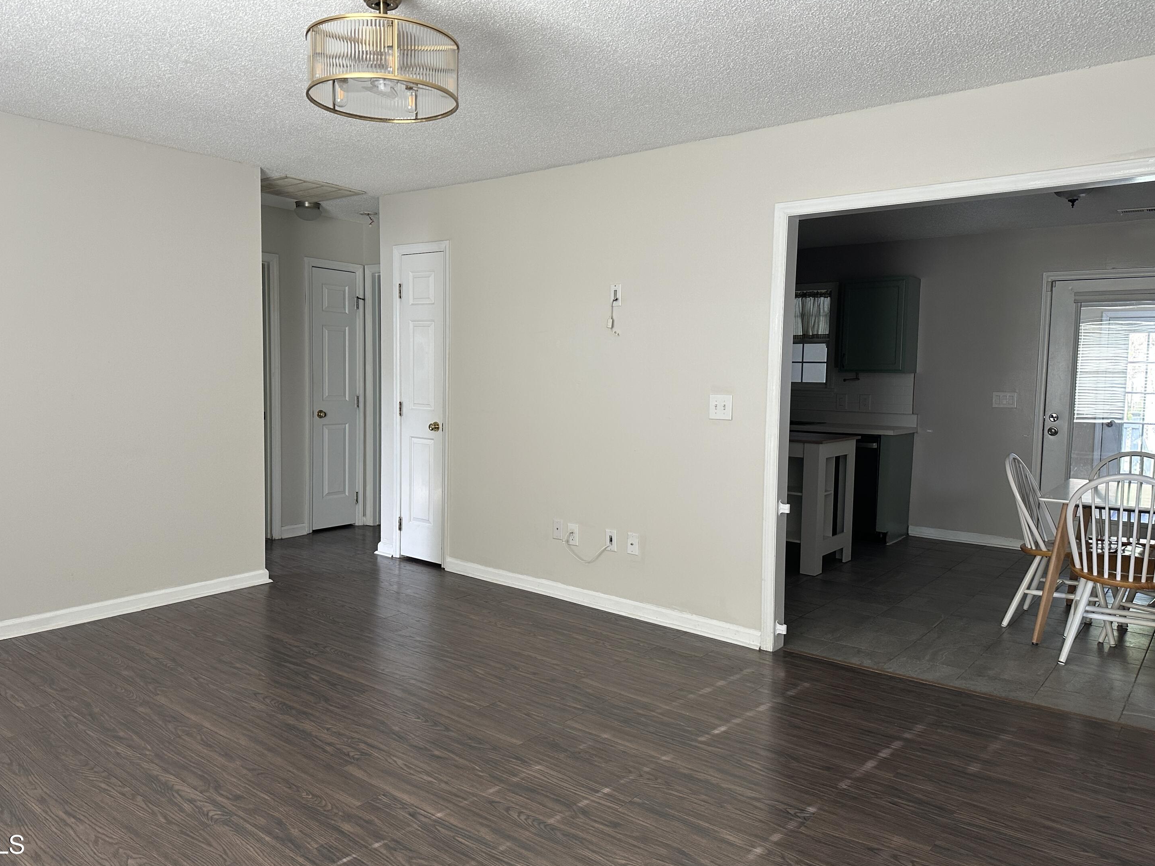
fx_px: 834
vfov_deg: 54.9
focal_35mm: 25
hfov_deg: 69.4
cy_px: 435
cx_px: 555
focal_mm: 6.86
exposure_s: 1/121
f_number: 1.78
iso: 160
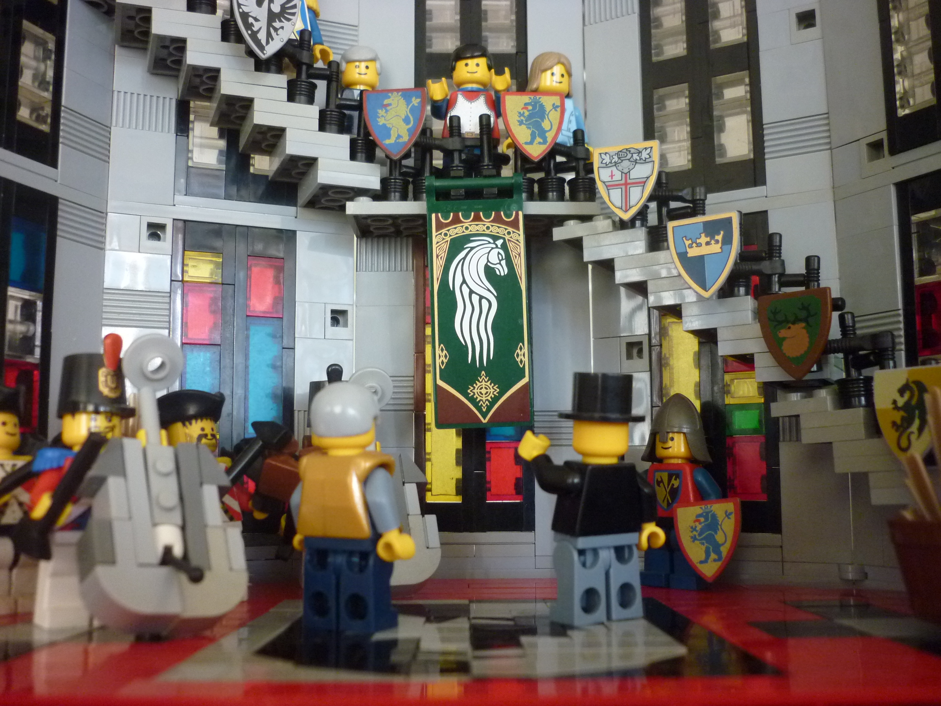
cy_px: 353
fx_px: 897
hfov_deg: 55.4
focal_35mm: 33
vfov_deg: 42.9
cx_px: 470
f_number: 2.8
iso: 400
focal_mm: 5.5
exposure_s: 1/160
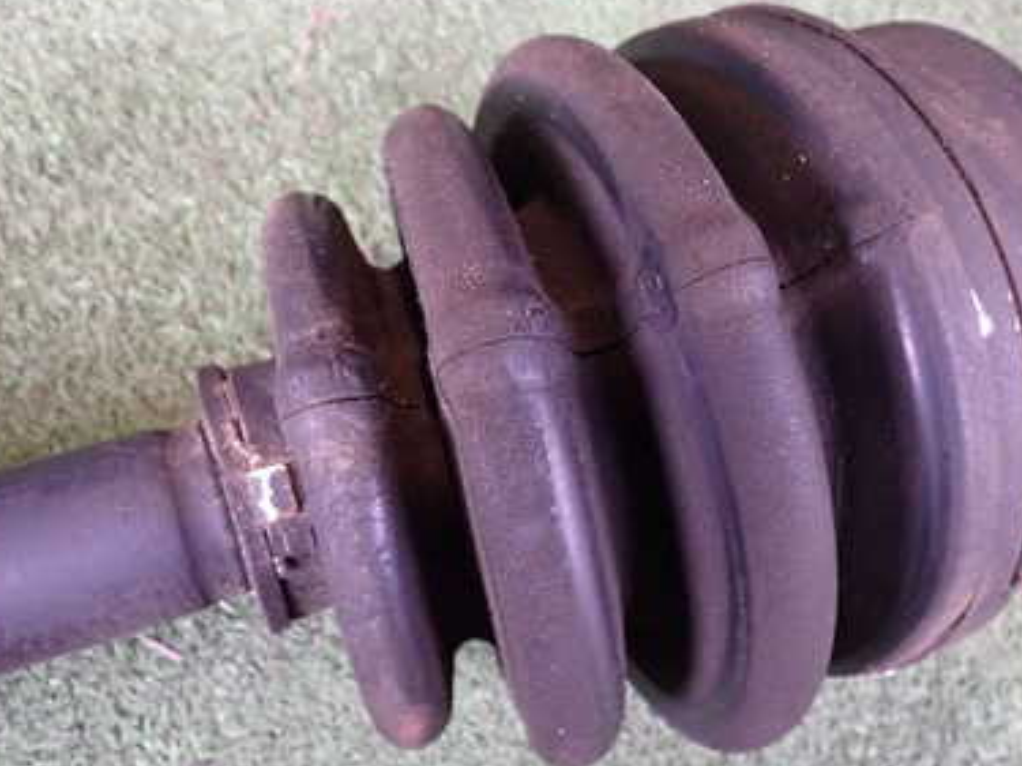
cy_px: 335
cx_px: 736
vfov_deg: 30.2
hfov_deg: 38.9
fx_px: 1417
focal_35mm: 48
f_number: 2.3
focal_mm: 5.4
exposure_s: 1/30
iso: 320
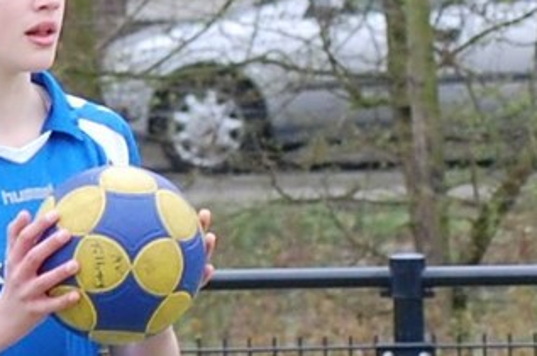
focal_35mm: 330
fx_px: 4913
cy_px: 315
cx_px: 8
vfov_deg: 4.1
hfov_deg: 6.2
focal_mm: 68
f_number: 5
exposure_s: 1/400
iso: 400
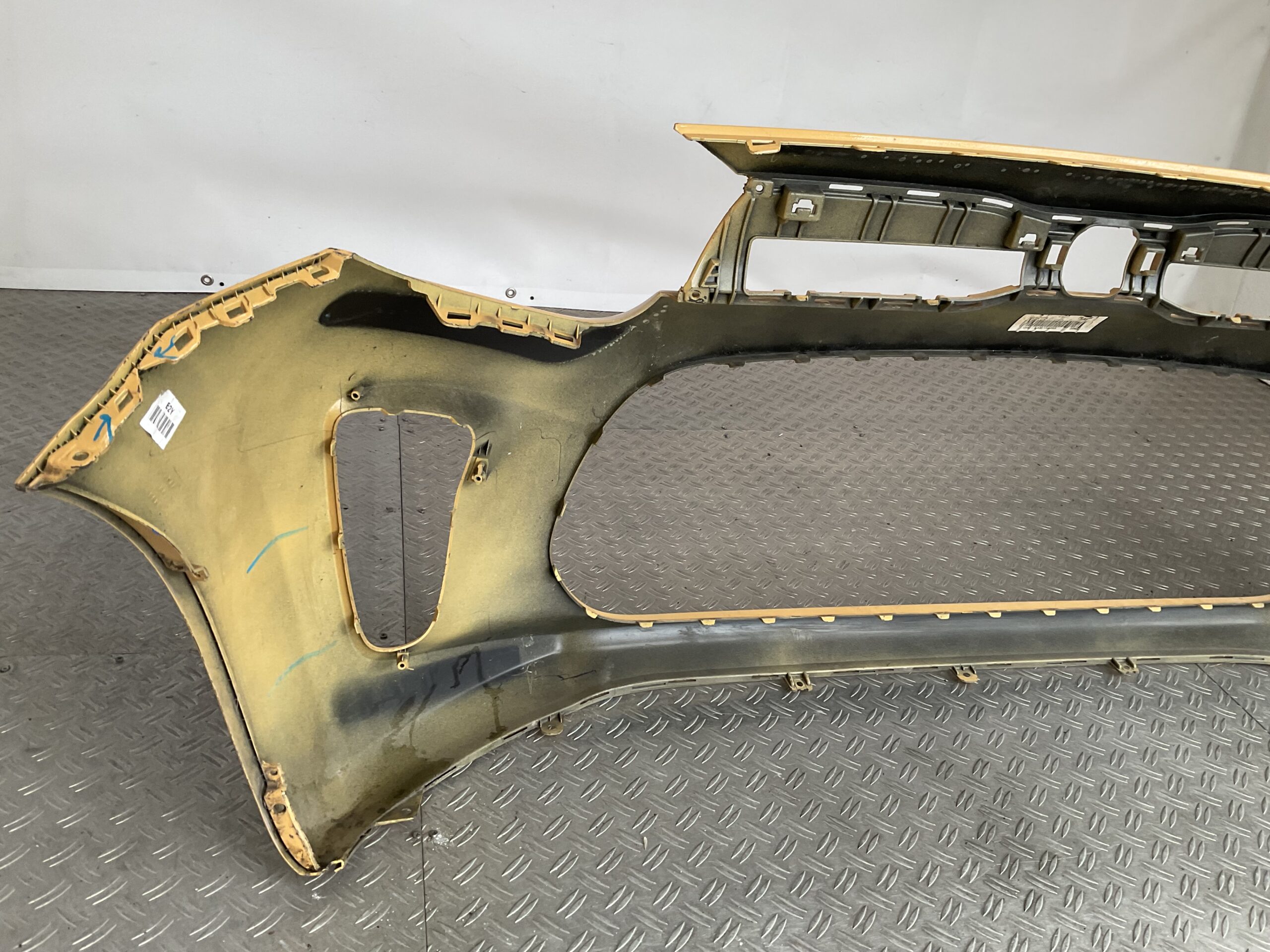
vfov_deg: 48.2
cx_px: 635
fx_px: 1064
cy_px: 476
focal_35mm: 29
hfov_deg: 61.7
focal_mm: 3
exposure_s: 1/50
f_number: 1.8
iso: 50
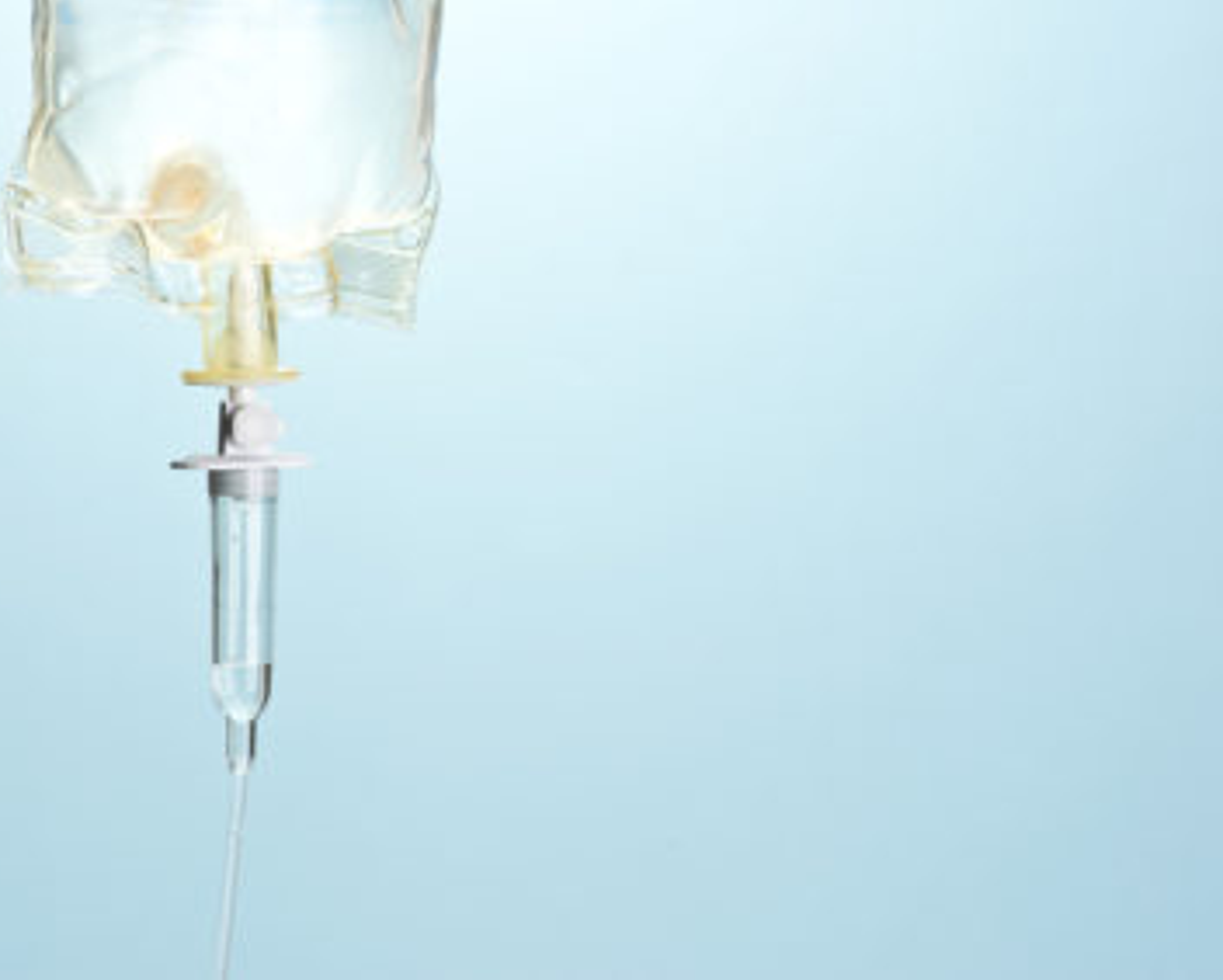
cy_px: 490
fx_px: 4310
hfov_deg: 16.1
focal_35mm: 119
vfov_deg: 13.0
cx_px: 544
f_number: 11
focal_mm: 105
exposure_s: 1/100
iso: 100
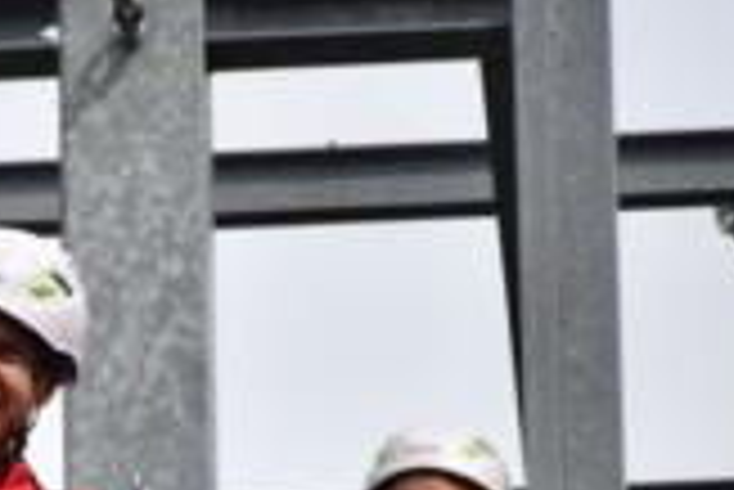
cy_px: 566
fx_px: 13183
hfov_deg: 3.2
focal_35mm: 646
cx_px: -27
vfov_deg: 2.1
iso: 400
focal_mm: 140
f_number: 7.1
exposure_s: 1/1600
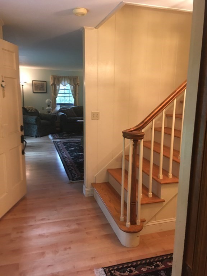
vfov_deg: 61.7
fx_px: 231
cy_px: 138
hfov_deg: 48.2
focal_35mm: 29
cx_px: 104
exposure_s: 1/24
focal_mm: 4.15
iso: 200
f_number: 2.2
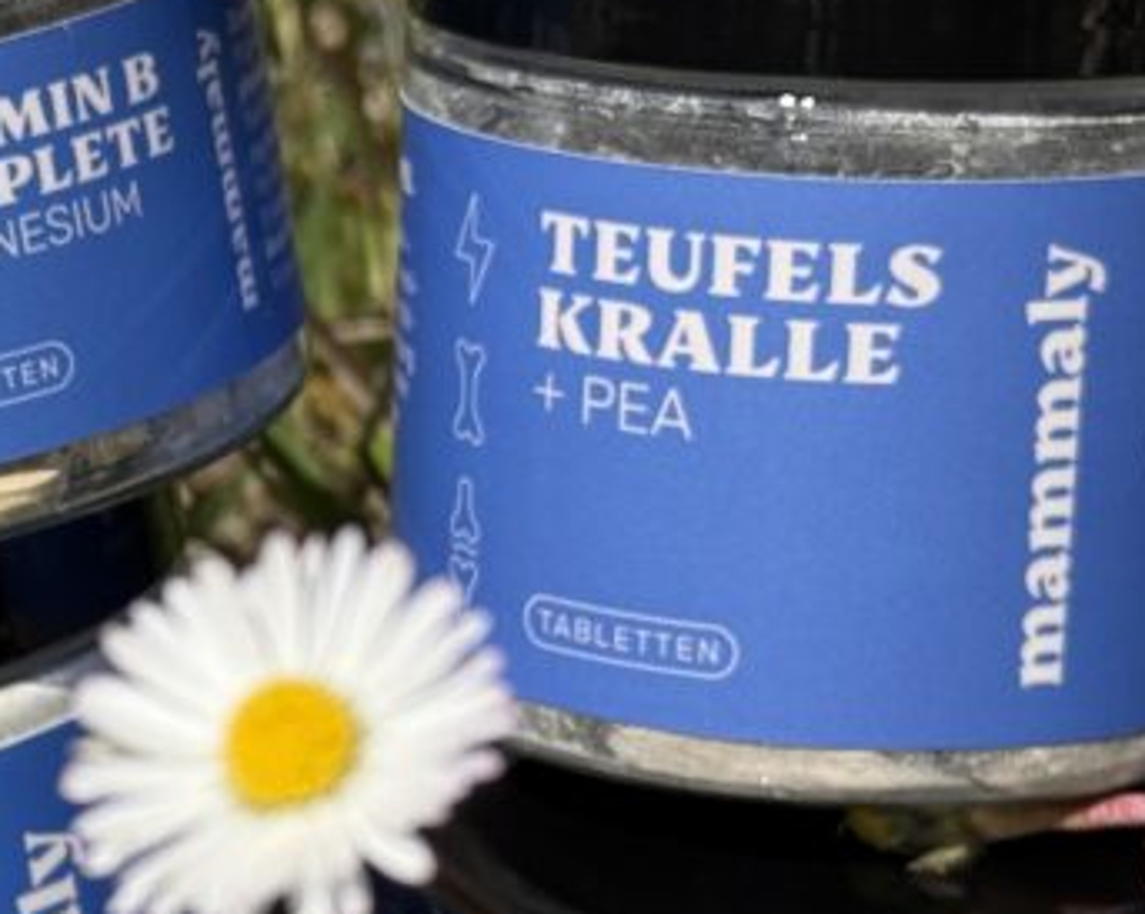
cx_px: 304
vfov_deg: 11.0
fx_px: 4742
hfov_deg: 13.7
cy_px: 644
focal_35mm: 140
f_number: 1.78
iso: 64
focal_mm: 6.76
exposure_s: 1/4878
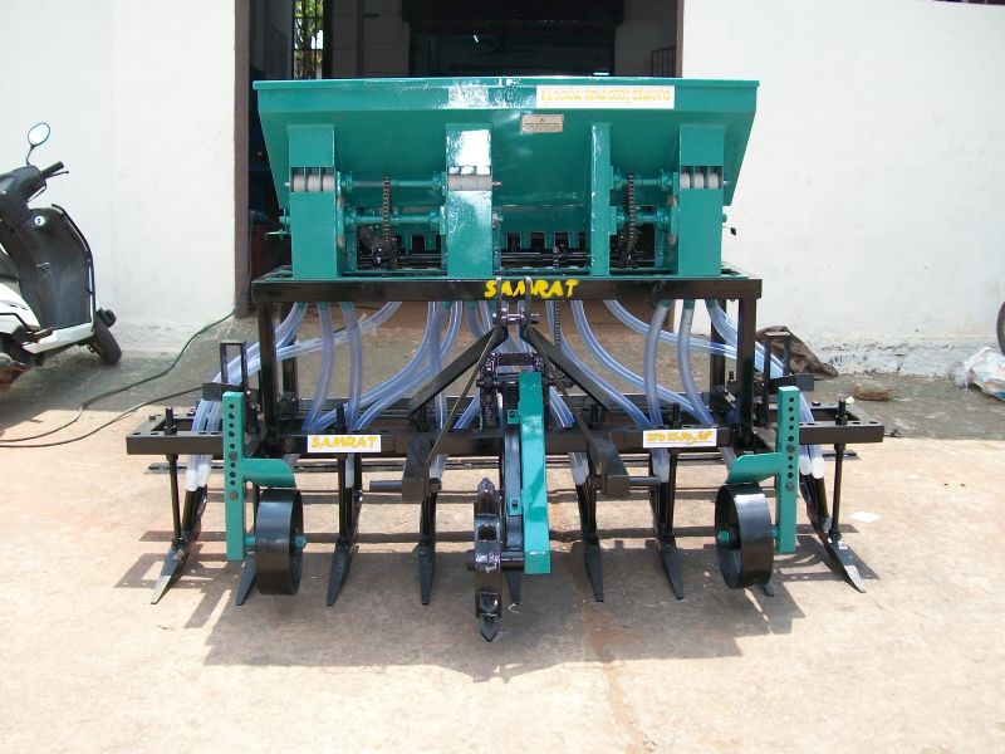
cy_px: 377
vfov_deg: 39.7
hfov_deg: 51.4
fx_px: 1045
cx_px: 502
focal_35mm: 36
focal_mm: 6
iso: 80
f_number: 2.7
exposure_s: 1/500
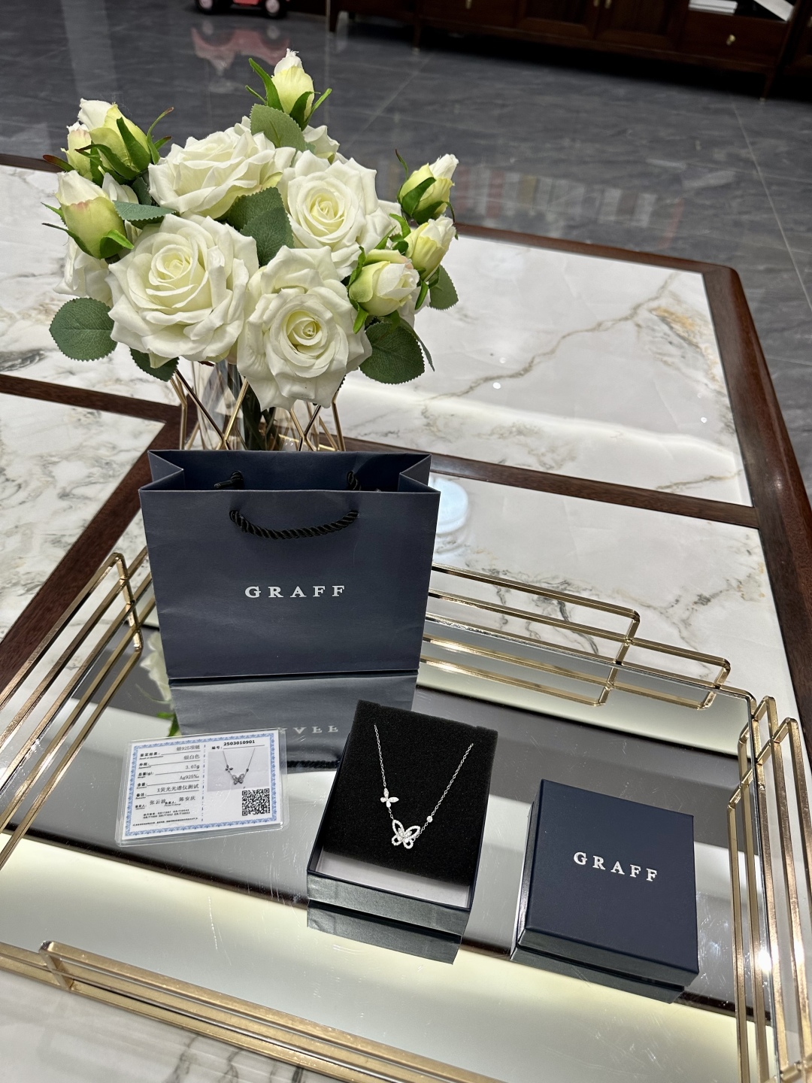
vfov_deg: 71.6
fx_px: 751
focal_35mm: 24
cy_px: 542
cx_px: 406
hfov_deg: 56.8
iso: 160
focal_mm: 6.86
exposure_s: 1/100
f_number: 1.78
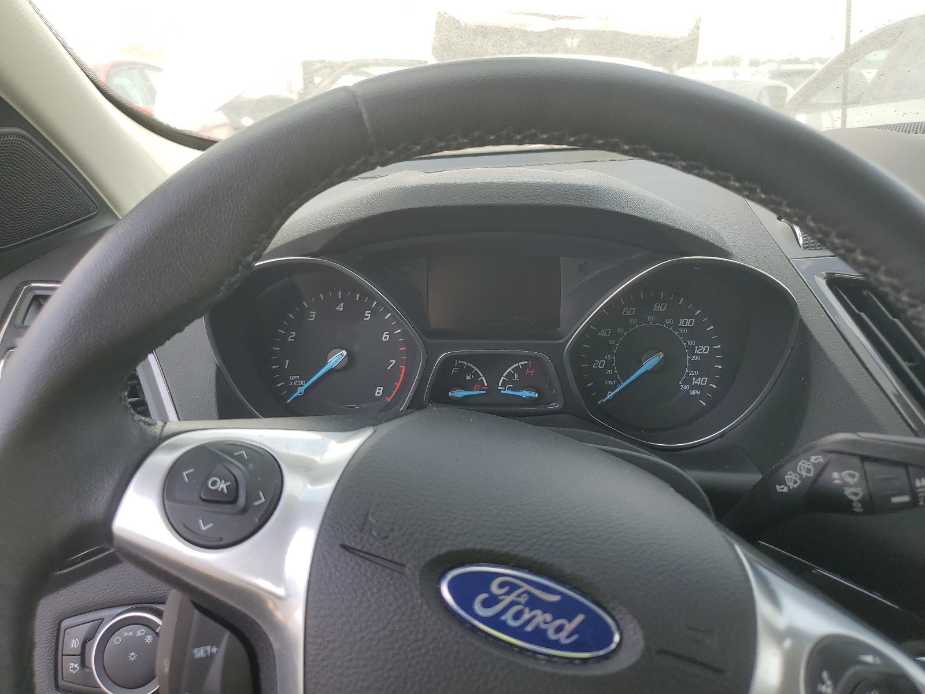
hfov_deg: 67.3
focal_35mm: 26
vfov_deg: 53.1
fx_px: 695
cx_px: 462
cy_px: 347
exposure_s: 1/556
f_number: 1.5
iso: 50
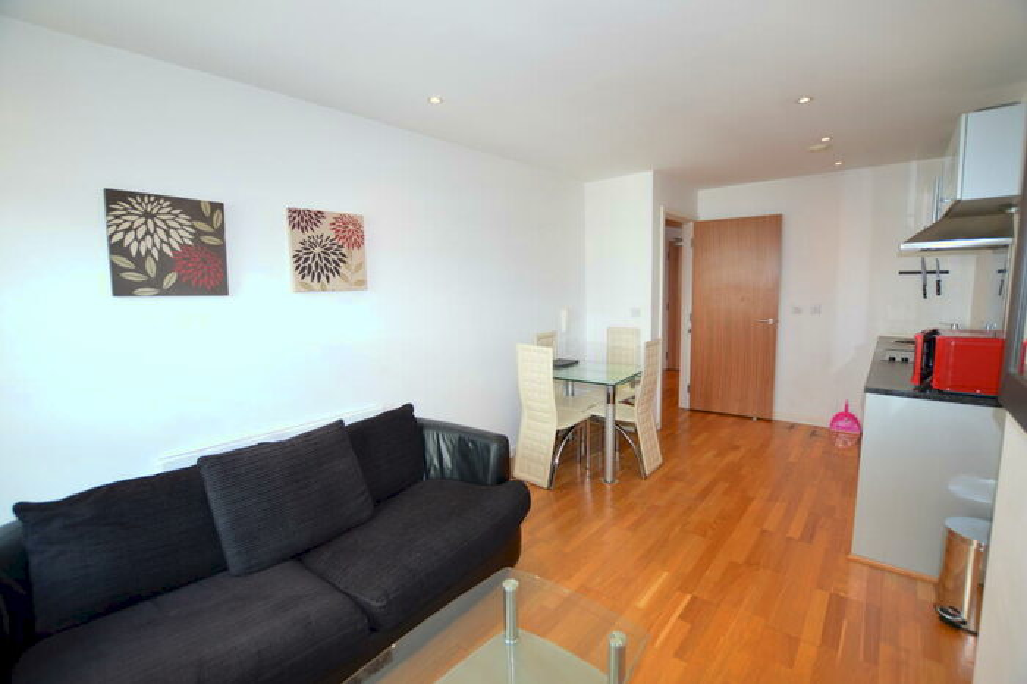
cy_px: 342
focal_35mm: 15
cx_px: 514
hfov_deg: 100.4
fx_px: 428
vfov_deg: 77.3
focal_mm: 10
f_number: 4
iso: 400
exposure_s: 1/60
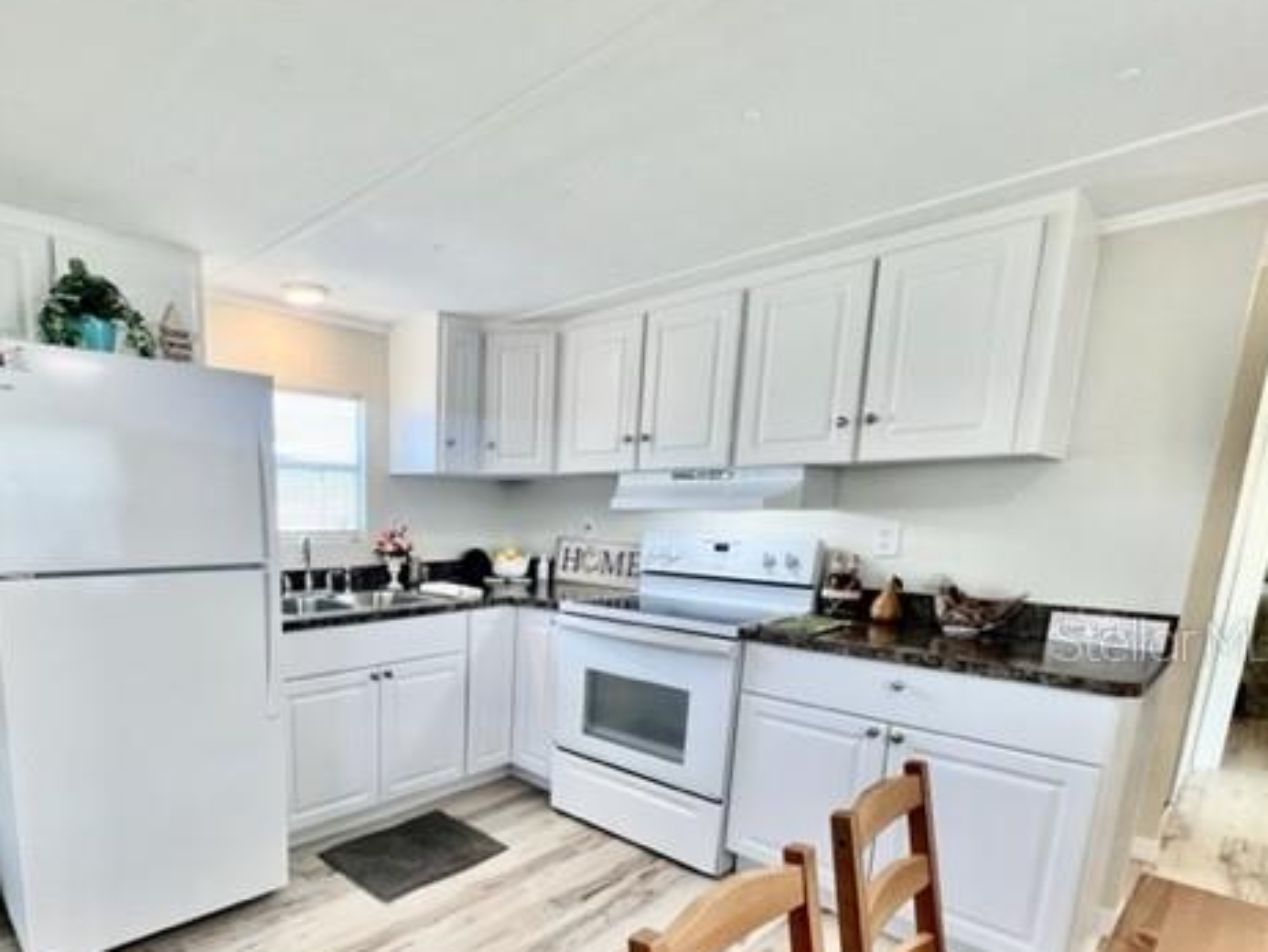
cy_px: 639
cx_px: 434
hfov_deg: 85.0
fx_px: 660
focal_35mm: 18
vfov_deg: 69.5
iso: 64
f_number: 1.8
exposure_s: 1/122
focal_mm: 1.57
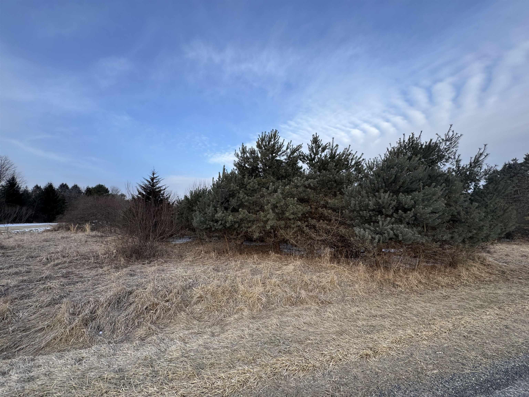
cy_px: 198
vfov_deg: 85.7
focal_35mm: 14
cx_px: 264
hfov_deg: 102.1
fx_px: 214
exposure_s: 1/456
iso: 40
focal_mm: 2.22
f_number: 2.2
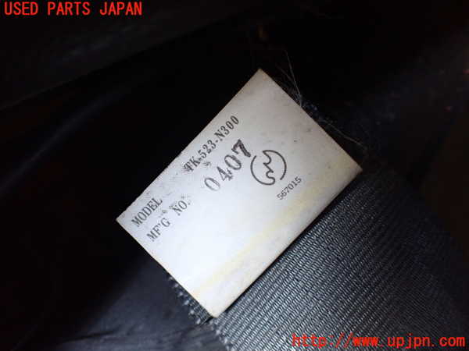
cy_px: 176
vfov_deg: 46.8
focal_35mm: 30
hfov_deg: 60.0
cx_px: 234
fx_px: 406
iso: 800
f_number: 2.3
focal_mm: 5.4
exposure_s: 1/50
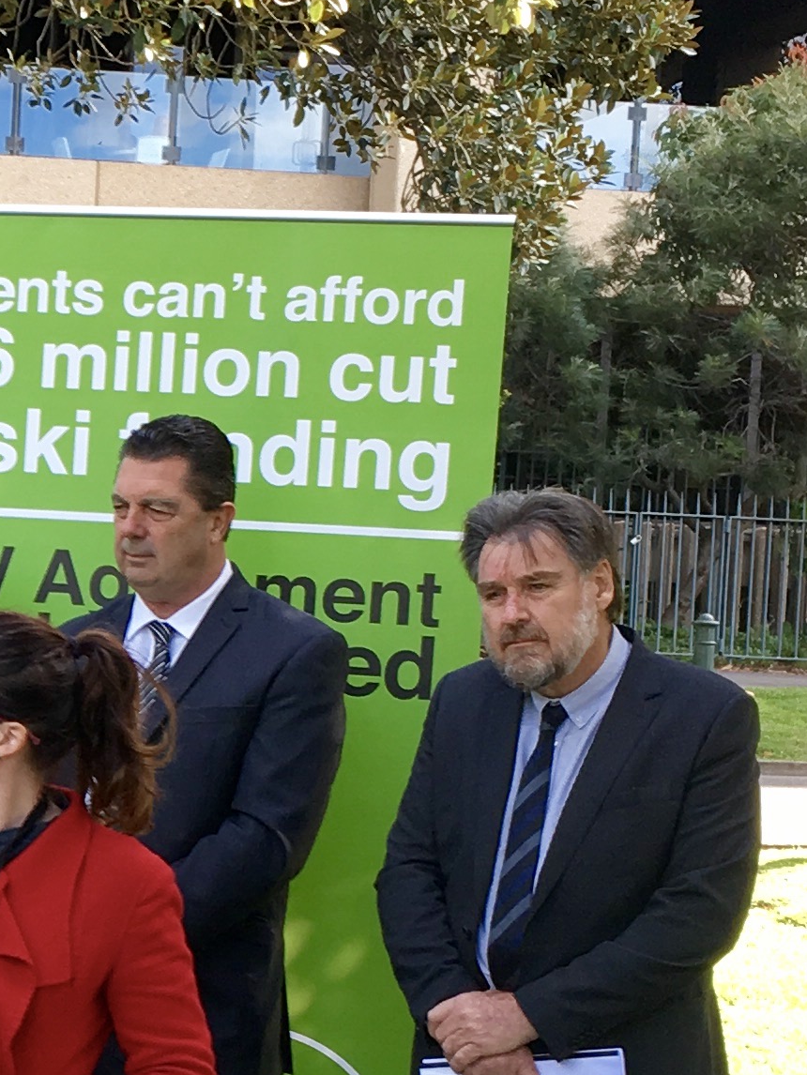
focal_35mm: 102
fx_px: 3169
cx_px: -405
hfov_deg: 13.6
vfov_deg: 19.2
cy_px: 737
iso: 25
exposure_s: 1/100
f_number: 2.2
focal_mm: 4.15
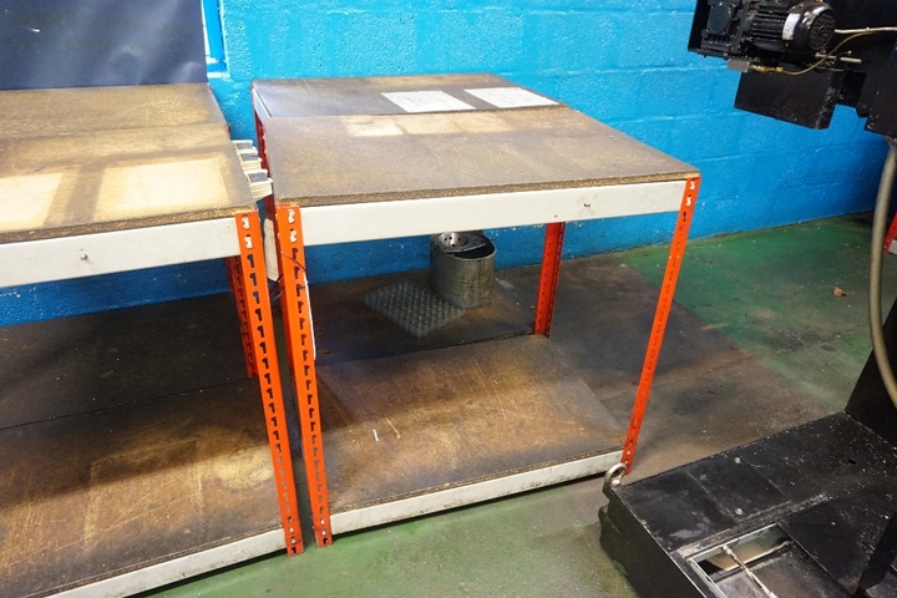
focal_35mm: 24
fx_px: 598
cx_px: 448
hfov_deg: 73.7
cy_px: 299
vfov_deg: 53.1
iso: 3200
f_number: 3.5
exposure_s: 1/30
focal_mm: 16
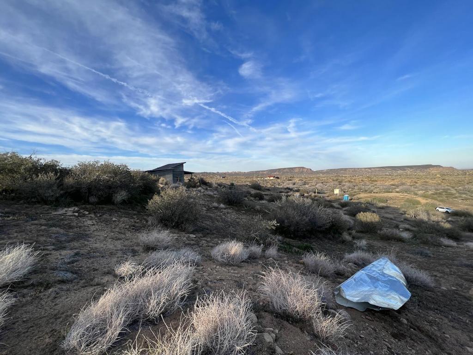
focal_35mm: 13
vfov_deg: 89.9
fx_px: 178
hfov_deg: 106.2
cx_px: 236
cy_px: 178
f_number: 1.8
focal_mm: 1.57
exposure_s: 1/968
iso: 32
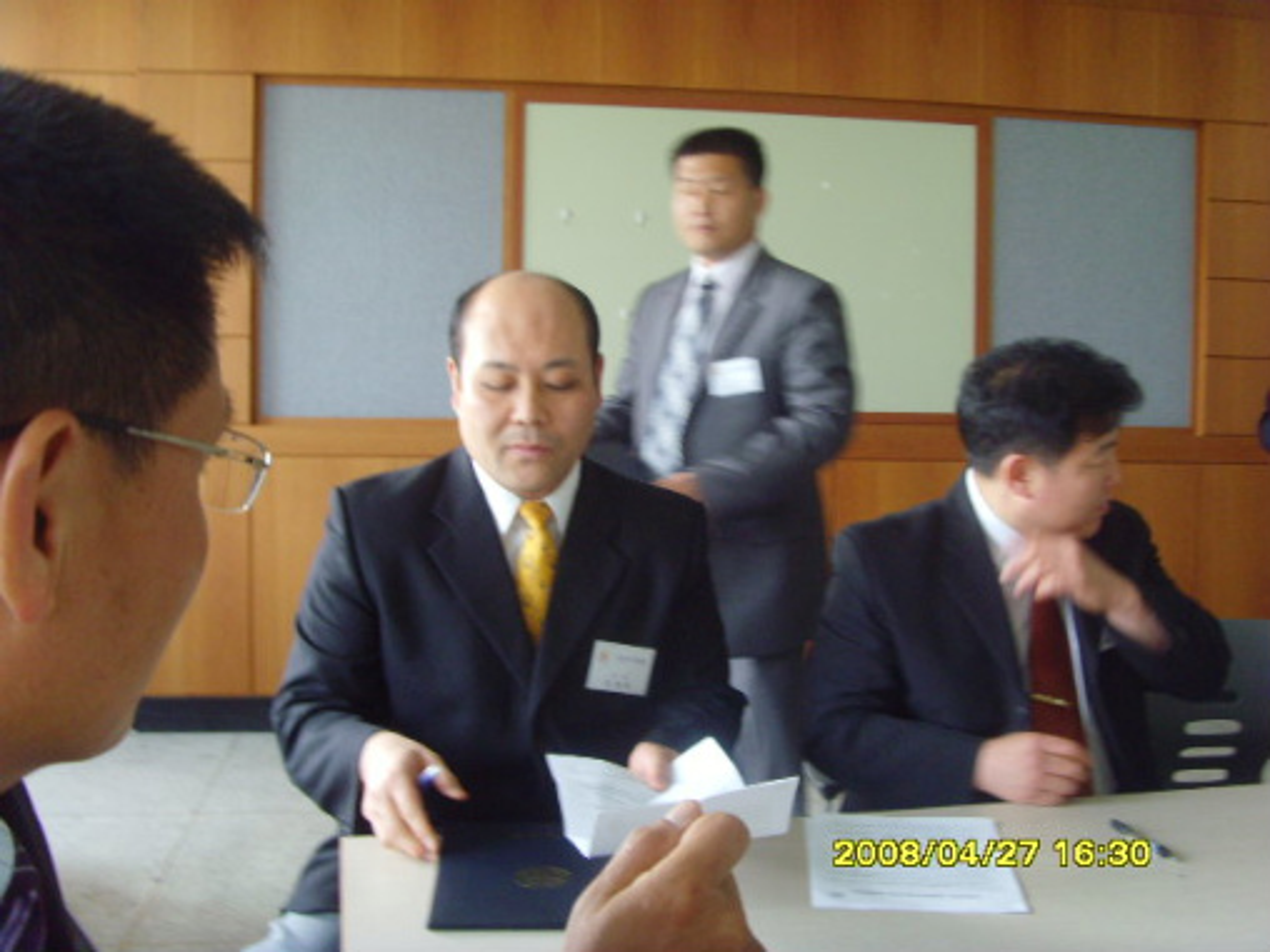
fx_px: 1431
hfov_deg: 47.9
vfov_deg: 36.8
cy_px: 476
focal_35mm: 39
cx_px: 635
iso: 200
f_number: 3.5
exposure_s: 1/45
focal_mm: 6.6
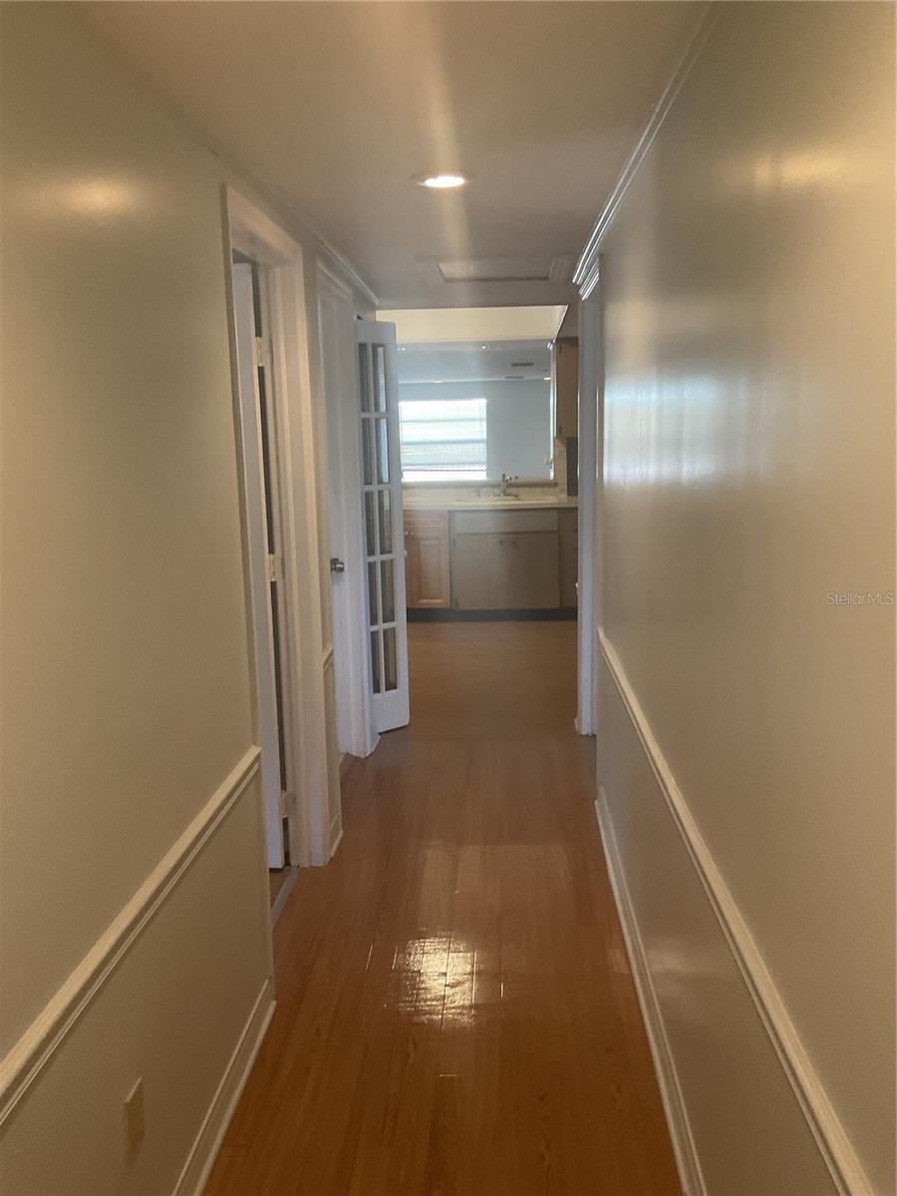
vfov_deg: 61.7
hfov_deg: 48.2
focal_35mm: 29
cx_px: 448
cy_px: 598
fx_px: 1002
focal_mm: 3
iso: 200
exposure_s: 1/60
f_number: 1.8
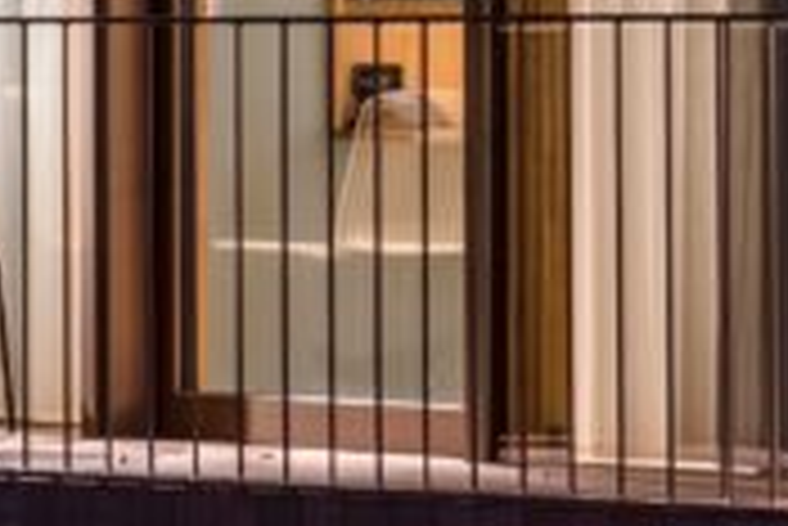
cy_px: -659
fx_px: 9025
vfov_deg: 3.3
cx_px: -1472
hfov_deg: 4.8
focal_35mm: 412
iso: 160
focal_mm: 70
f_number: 13
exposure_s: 15
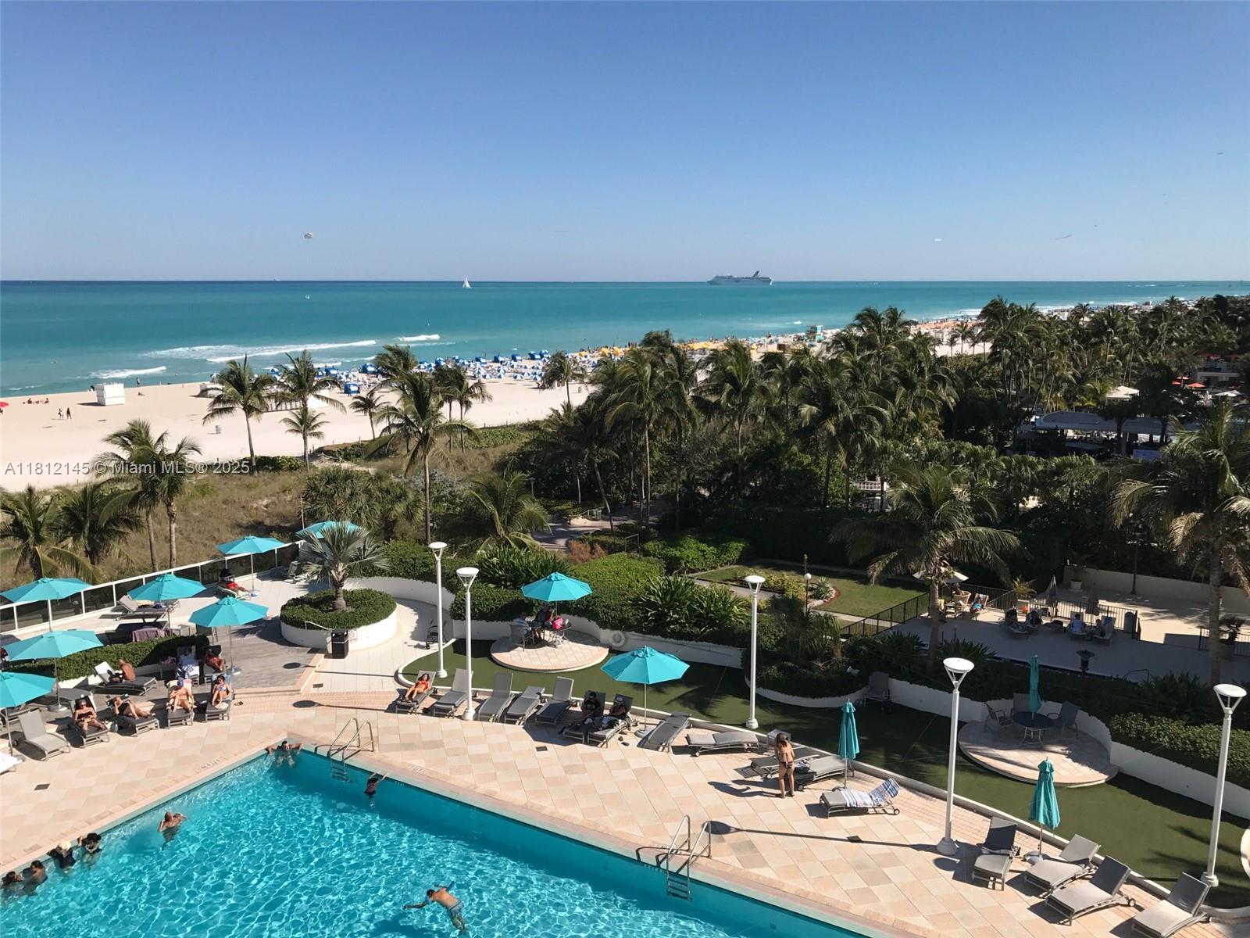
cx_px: 625
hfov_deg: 63.4
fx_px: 1011
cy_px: 469
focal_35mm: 28
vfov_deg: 49.7
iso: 20
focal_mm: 3.99
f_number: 1.8
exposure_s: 1/2994
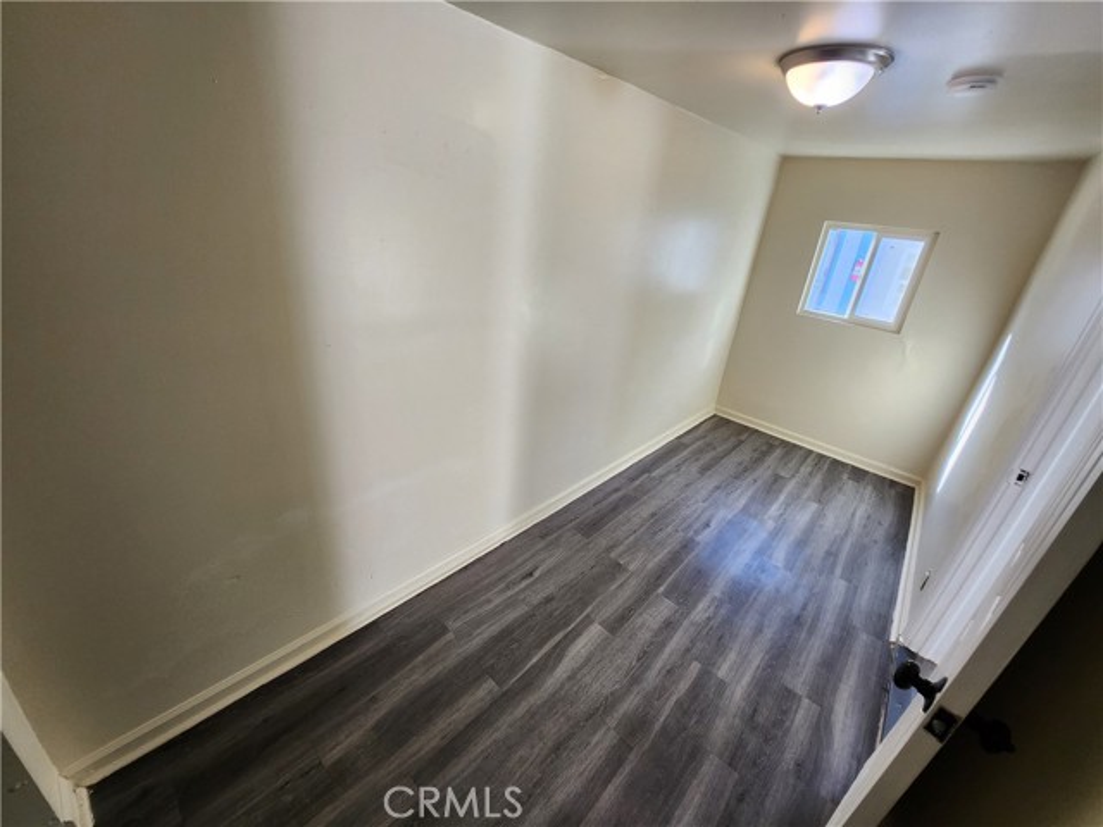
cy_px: 414
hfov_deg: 106.2
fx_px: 414
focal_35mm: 13
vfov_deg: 89.9
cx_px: 552
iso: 80
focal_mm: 1.7
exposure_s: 1/60
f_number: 2.2
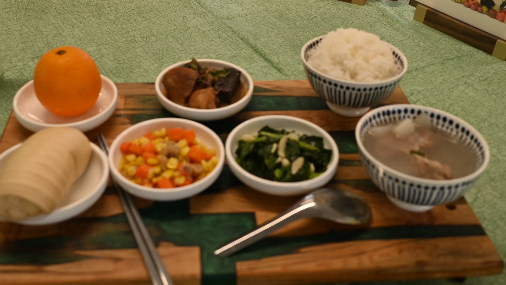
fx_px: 631
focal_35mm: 47
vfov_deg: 24.9
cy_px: 48
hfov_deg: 43.7
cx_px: 232
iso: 900
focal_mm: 24
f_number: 4
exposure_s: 1/125
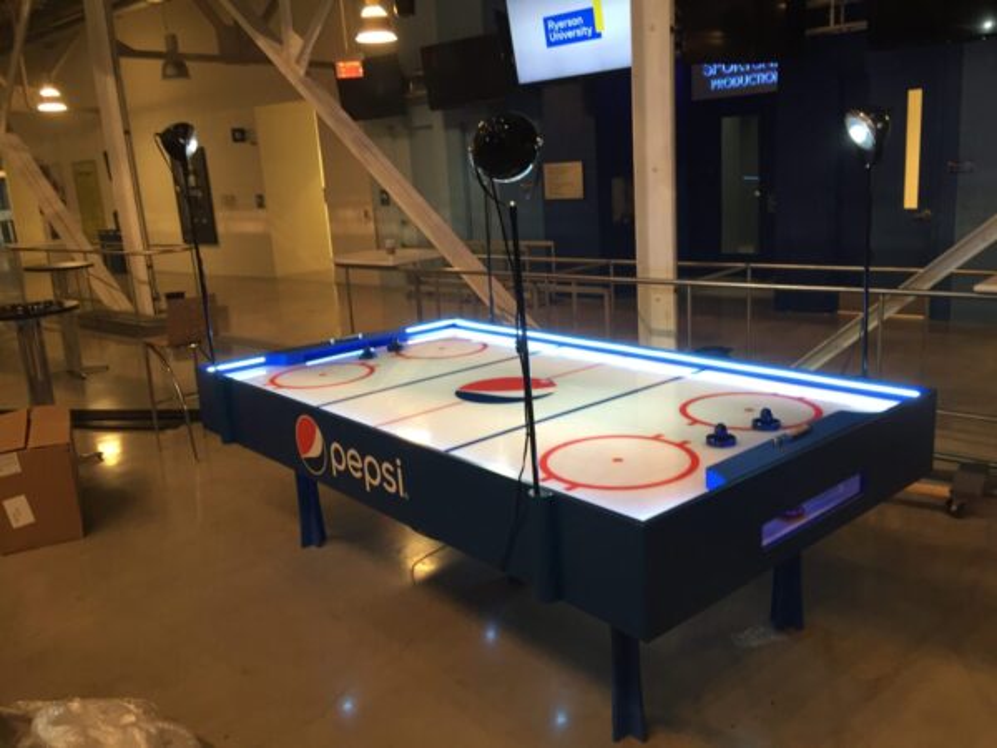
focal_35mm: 29
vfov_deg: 48.2
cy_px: 374
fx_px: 835
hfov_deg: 61.7
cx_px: 498
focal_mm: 4.15
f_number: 2.2
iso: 160
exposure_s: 1/30
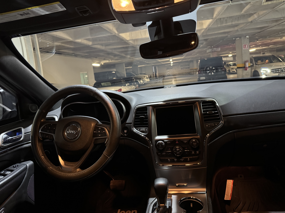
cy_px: 106
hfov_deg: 71.6
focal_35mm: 24
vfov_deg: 56.8
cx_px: 142
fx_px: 198
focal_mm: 6.76
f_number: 1.78
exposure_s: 1/32
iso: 1000
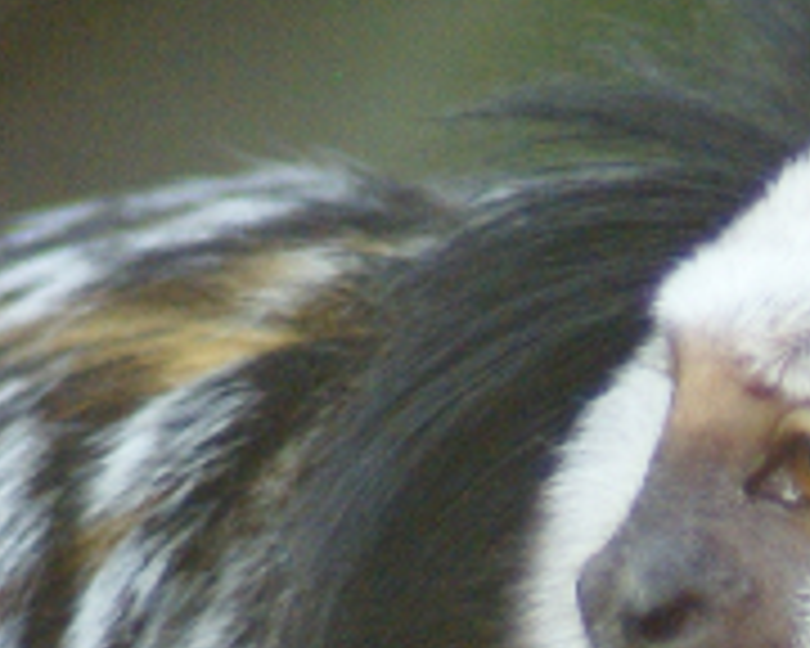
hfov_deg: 1.1
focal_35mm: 1841
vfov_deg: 0.8
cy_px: 920
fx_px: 44134
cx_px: 472
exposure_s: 1/160
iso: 400
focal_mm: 230
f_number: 5
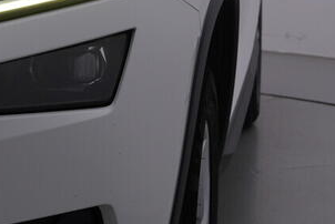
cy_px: 80
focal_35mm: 122
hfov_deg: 16.8
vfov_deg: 11.3
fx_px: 1136
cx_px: 128
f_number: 5.6
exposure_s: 1/160
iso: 125
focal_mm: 24
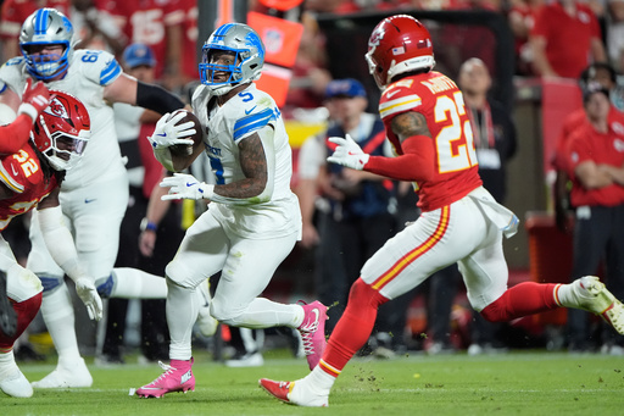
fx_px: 10396
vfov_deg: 2.3
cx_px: 312
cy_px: 208
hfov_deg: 3.4
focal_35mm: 600
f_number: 4
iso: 5000
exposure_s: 1/2000
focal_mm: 600
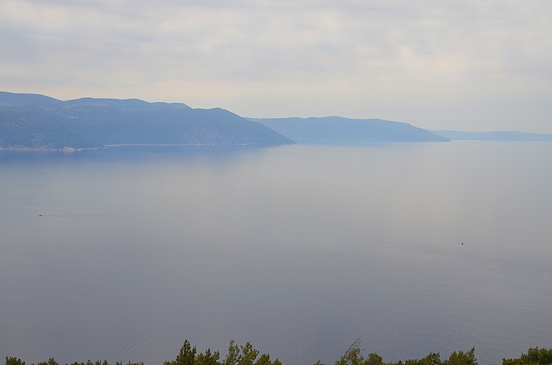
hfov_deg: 41.2
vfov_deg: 27.9
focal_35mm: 48
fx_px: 734
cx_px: 276
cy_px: 182
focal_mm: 32
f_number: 9
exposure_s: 1/320
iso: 100
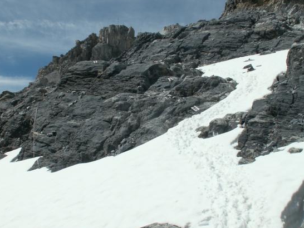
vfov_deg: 35.1
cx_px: 157
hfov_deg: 45.7
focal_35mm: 41
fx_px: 360
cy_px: 102
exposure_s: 1/320
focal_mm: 5.86
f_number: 8
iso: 50
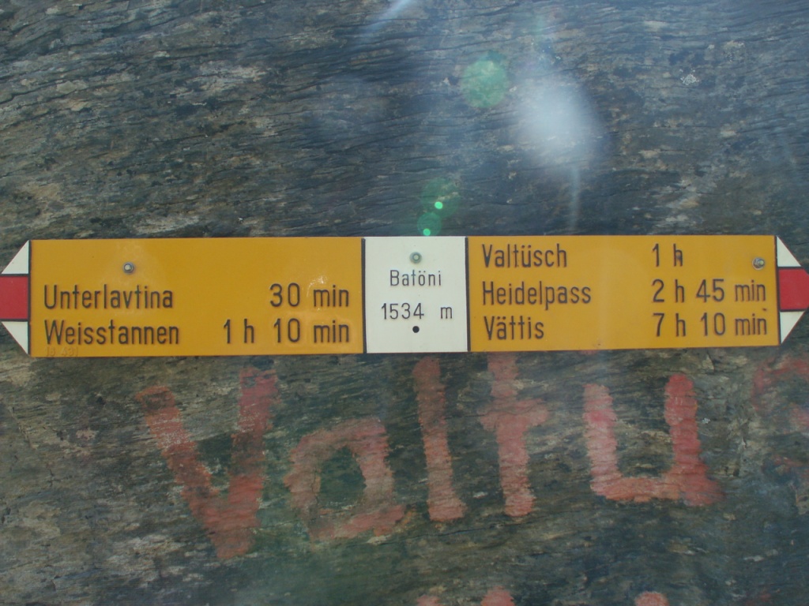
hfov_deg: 47.9
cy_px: 303
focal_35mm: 39
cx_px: 404
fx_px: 911
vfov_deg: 36.8
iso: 50
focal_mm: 6.4
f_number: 2.8
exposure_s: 1/160
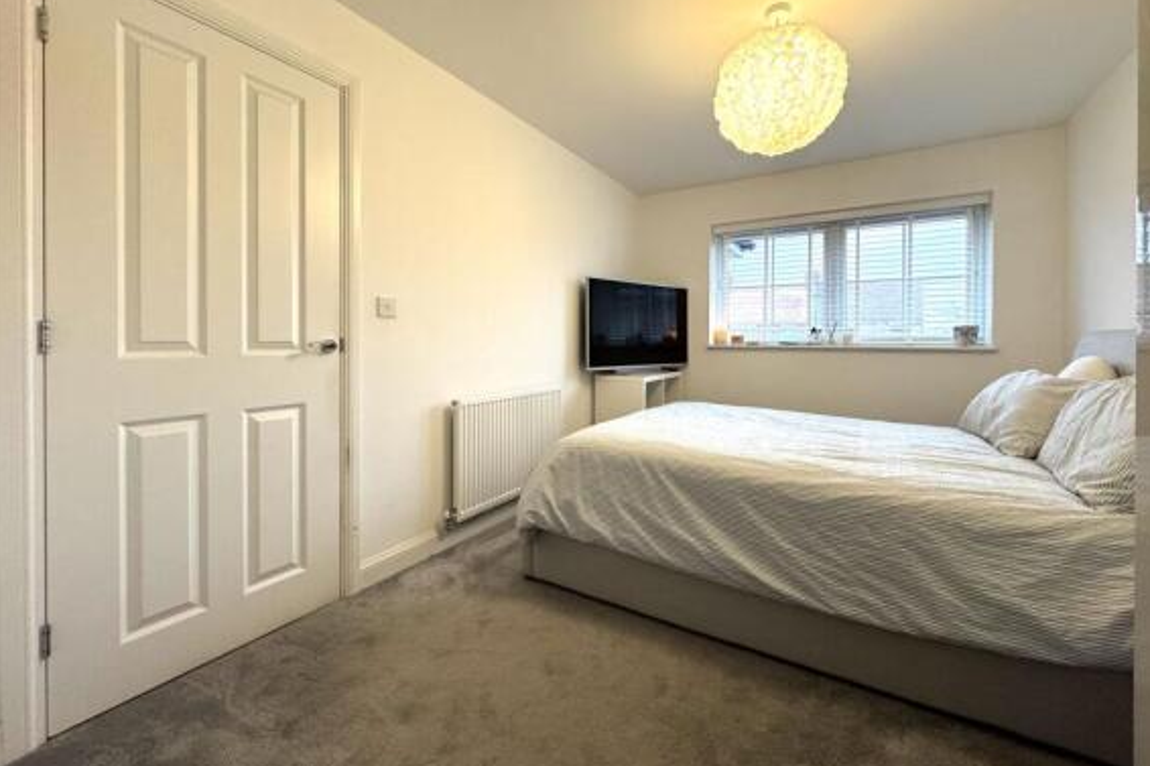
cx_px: 584
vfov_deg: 77.1
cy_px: 346
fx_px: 479
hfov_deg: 100.4
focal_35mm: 15
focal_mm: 2.22
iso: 200
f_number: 2.2
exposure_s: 1/50
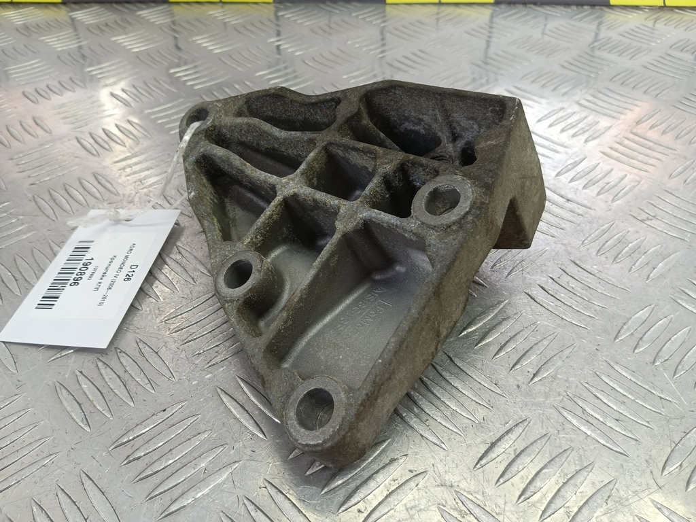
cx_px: 348
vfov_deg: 51.4
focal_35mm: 27
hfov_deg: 65.3
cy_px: 261
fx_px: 543
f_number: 1.6
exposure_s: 1/50
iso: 124
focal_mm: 4.11
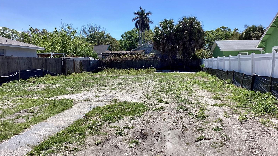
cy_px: 86
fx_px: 251
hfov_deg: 58.0
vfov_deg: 34.6
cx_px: 139
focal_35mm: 34
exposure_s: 1/1773
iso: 25
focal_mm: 3.3
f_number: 2.4
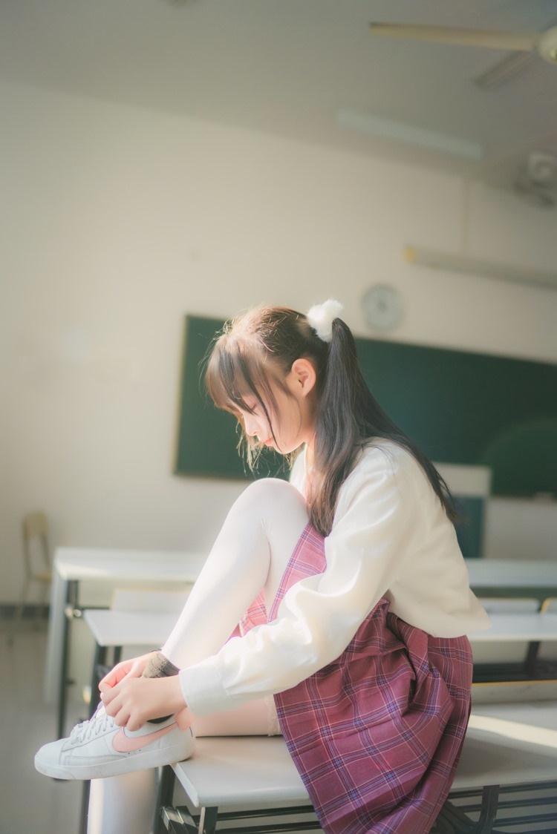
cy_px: 417
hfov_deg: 37.9
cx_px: 278
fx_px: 812
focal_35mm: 35
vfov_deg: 54.4
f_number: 1.4
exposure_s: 1/4000
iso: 640
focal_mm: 35
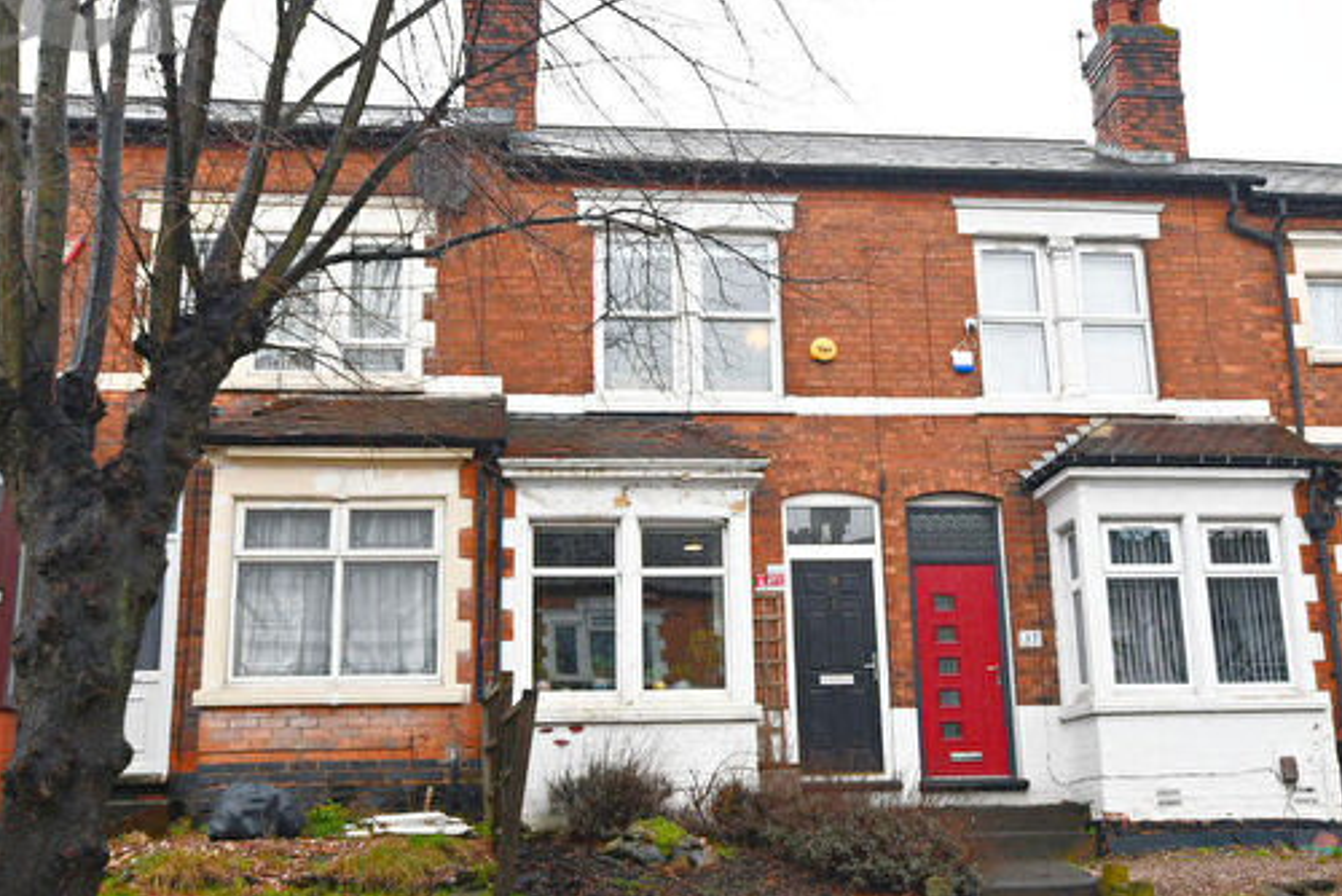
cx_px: 719
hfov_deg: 46.3
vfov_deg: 31.9
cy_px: 452
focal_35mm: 42
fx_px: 1567
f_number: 5.6
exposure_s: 1/250
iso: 250
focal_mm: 20
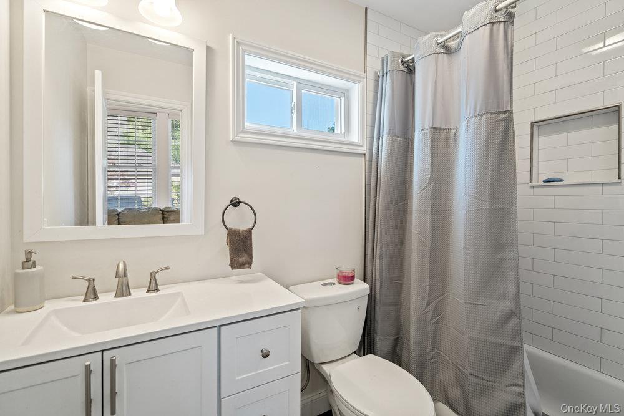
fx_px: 277
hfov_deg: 96.7
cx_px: 312
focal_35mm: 16
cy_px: 208
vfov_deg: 73.8
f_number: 5
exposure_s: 1/10
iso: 320
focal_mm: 16
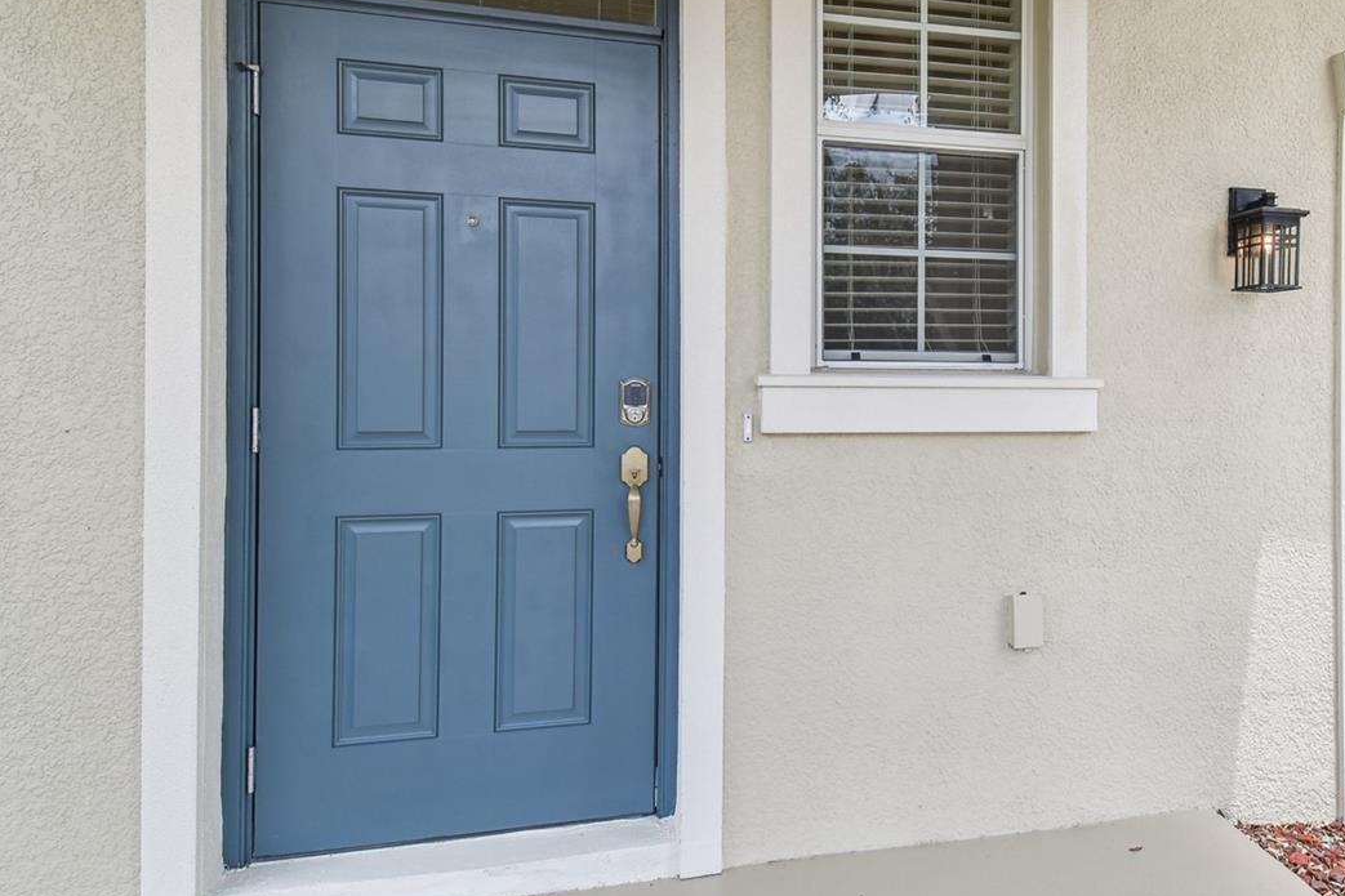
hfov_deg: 74.2
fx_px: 859
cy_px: 382
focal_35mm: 23
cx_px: 877
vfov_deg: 54.9
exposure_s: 1/60
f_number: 7.1
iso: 100
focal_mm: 10
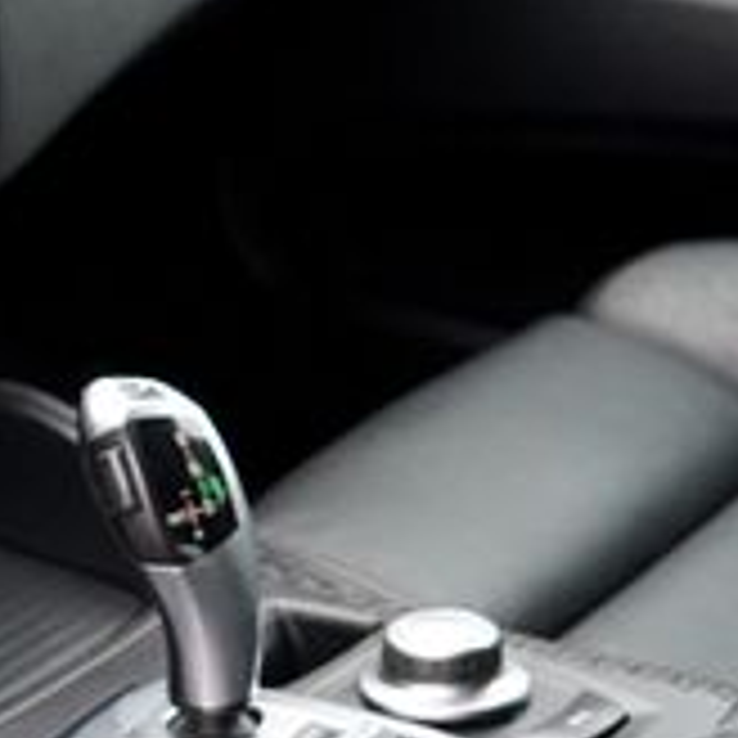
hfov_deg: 12.3
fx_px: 3063
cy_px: 74
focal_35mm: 127
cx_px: -698
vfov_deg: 13.6
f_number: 4
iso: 800
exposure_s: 1/160
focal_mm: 24
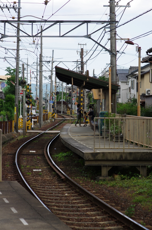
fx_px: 668
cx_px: 76
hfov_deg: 13.0
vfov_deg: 19.5
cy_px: 115
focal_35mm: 105
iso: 100
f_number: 4
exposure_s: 1/400
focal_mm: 70
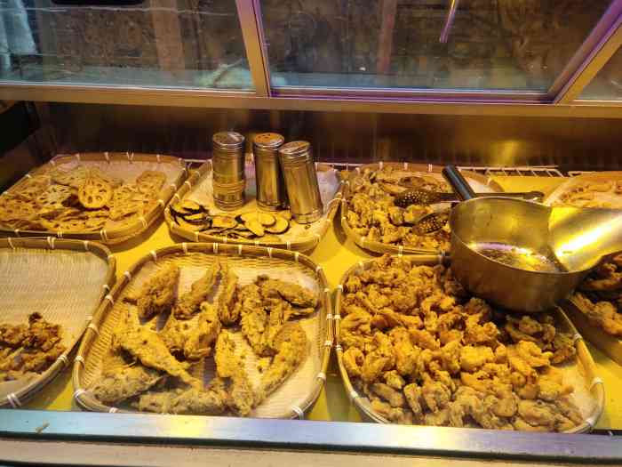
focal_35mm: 29
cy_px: 234
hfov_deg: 61.7
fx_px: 521
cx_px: 311
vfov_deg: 48.2
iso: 50
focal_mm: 4.27
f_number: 1.8
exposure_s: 1/213
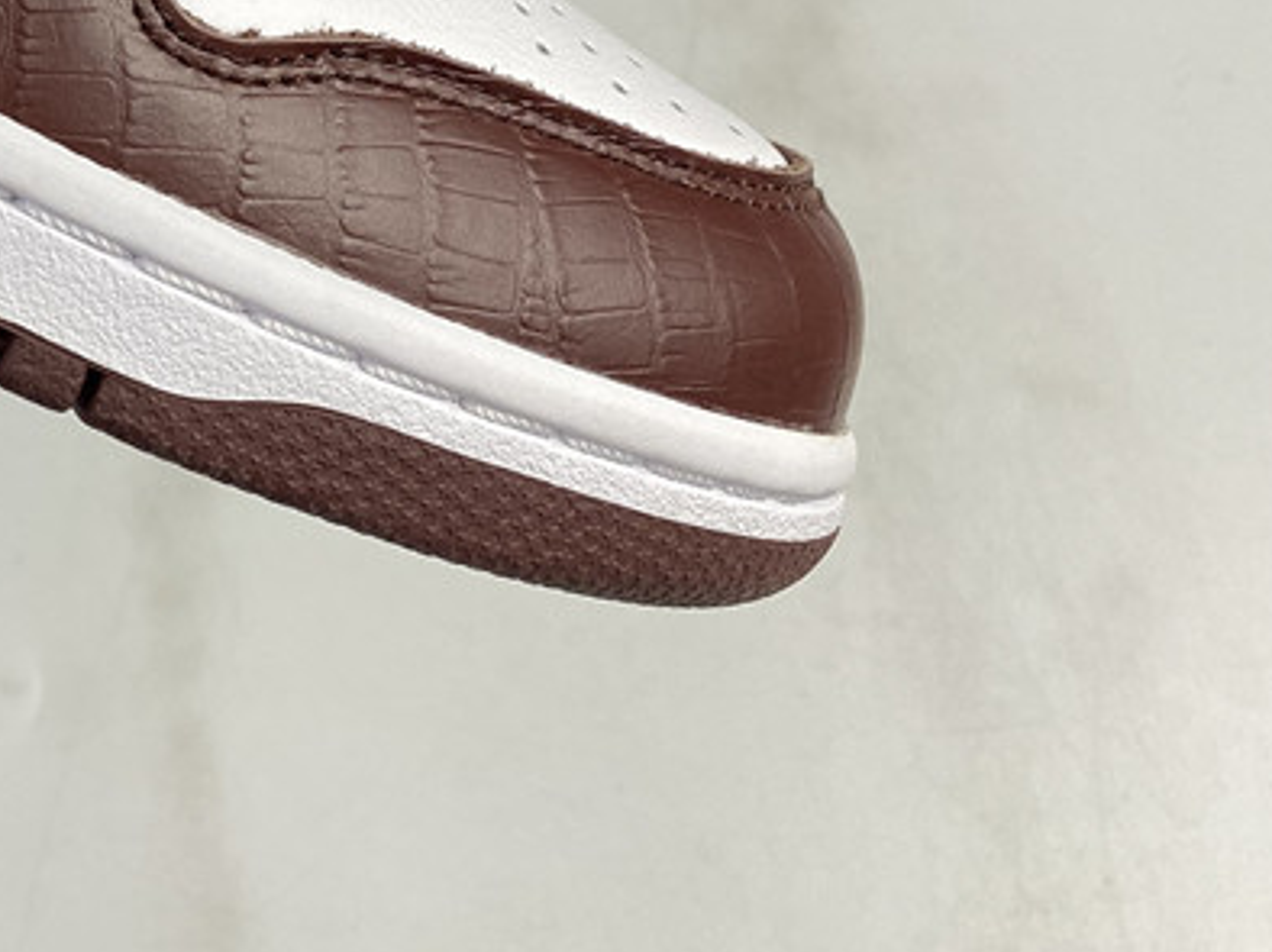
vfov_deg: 20.5
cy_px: -239
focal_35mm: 66
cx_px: -268
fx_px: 2424
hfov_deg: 26.1
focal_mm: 4.25
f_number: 1.8
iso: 32
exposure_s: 1/100
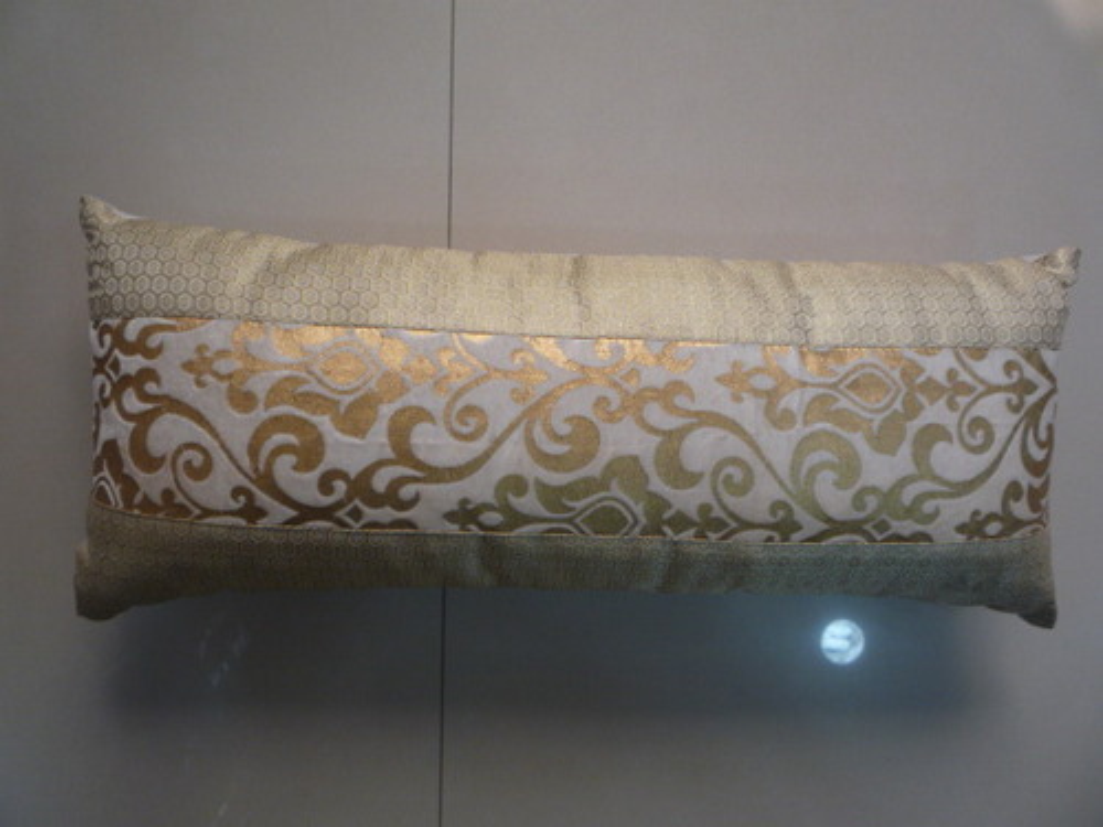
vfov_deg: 46.8
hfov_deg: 60.0
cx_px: 552
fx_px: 956
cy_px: 414
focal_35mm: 30
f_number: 3.3
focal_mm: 5.2
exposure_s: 1/40
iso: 100
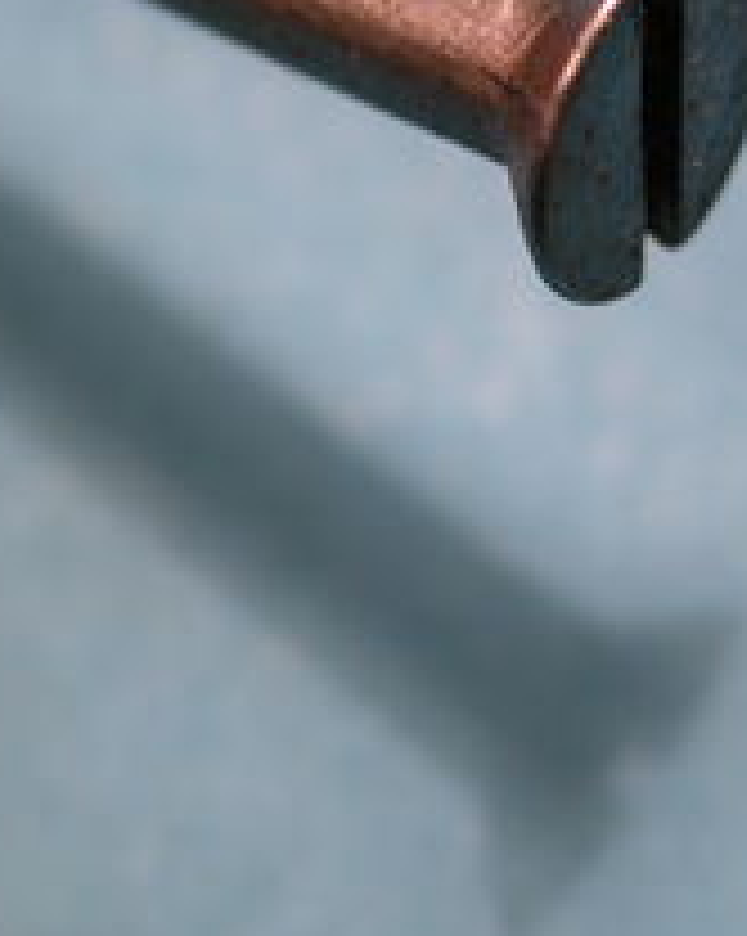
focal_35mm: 201
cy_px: 302
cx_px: 472
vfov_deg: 9.6
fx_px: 5563
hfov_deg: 7.7
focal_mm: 27.3
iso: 100
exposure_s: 1/89.5
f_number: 3.7
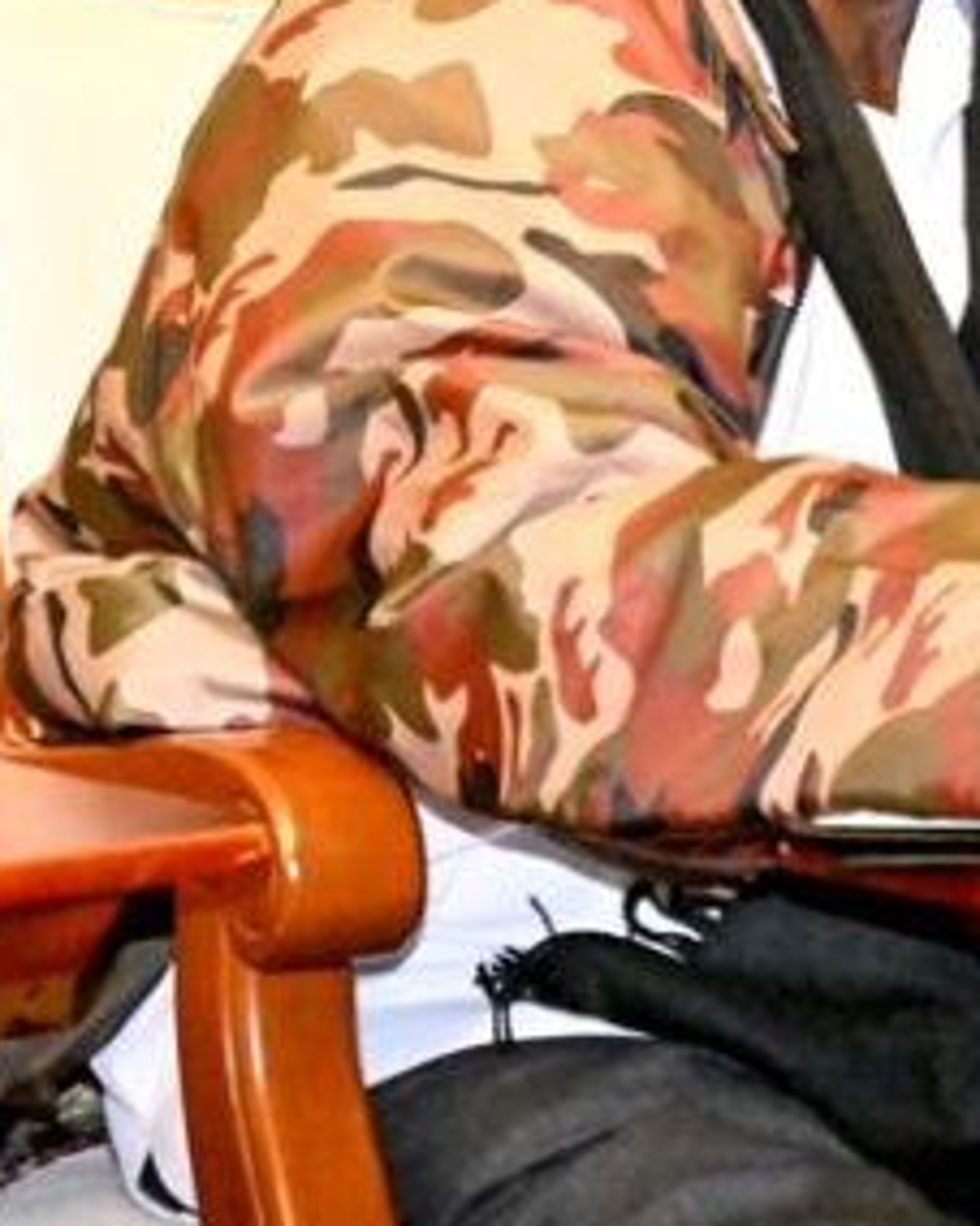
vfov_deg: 5.4
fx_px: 12878
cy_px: 255
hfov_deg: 4.3
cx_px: 1325
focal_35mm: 355
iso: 25600
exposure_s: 1/320
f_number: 6.3
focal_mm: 140
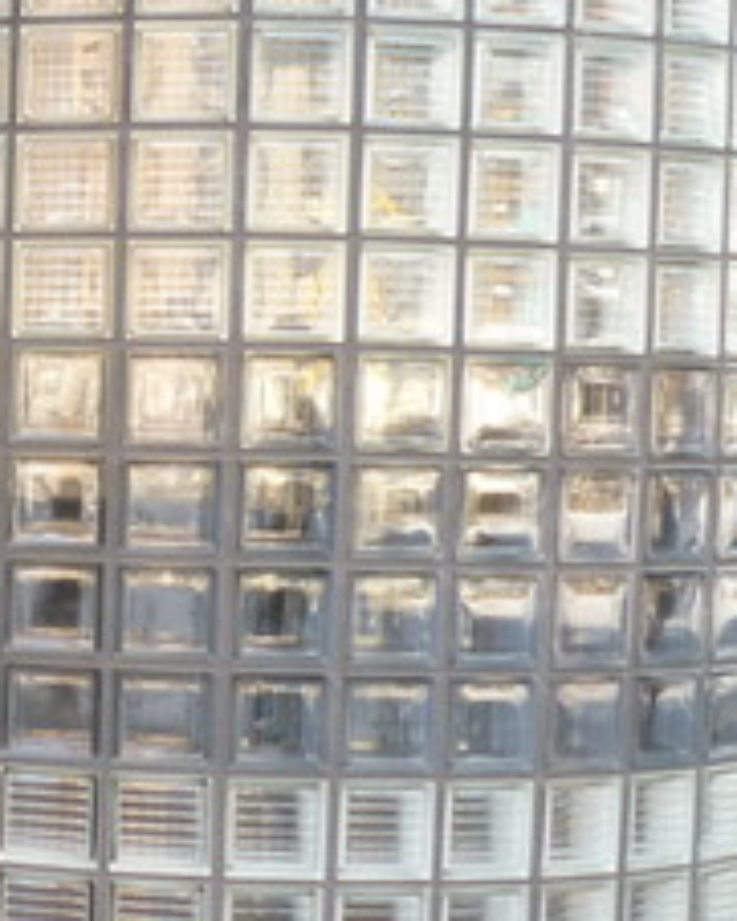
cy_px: 424
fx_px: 1880
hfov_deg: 18.8
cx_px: -444
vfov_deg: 27.5
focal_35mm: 69
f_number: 2.8
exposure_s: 1/30
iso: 80
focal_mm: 4.4
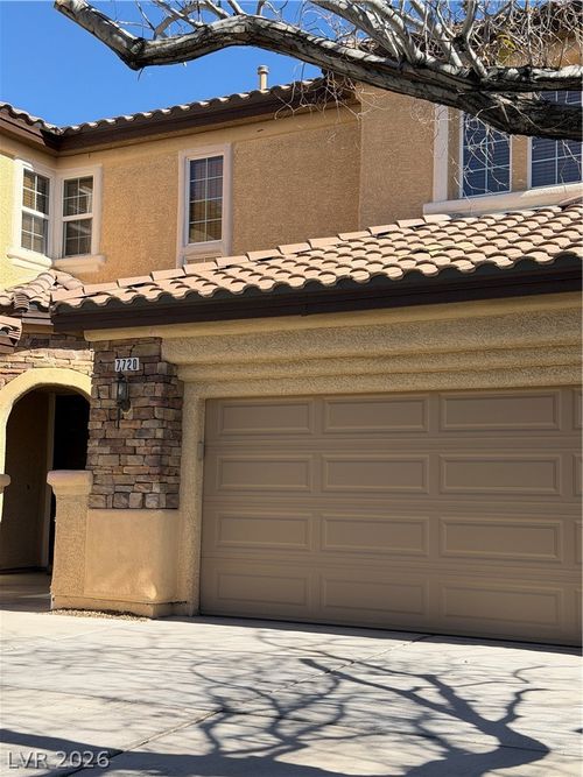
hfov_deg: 30.3
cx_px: 292
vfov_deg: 39.7
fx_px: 1078
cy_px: 388
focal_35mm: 48
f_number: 1.78
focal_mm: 6.76
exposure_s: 1/3096
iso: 64
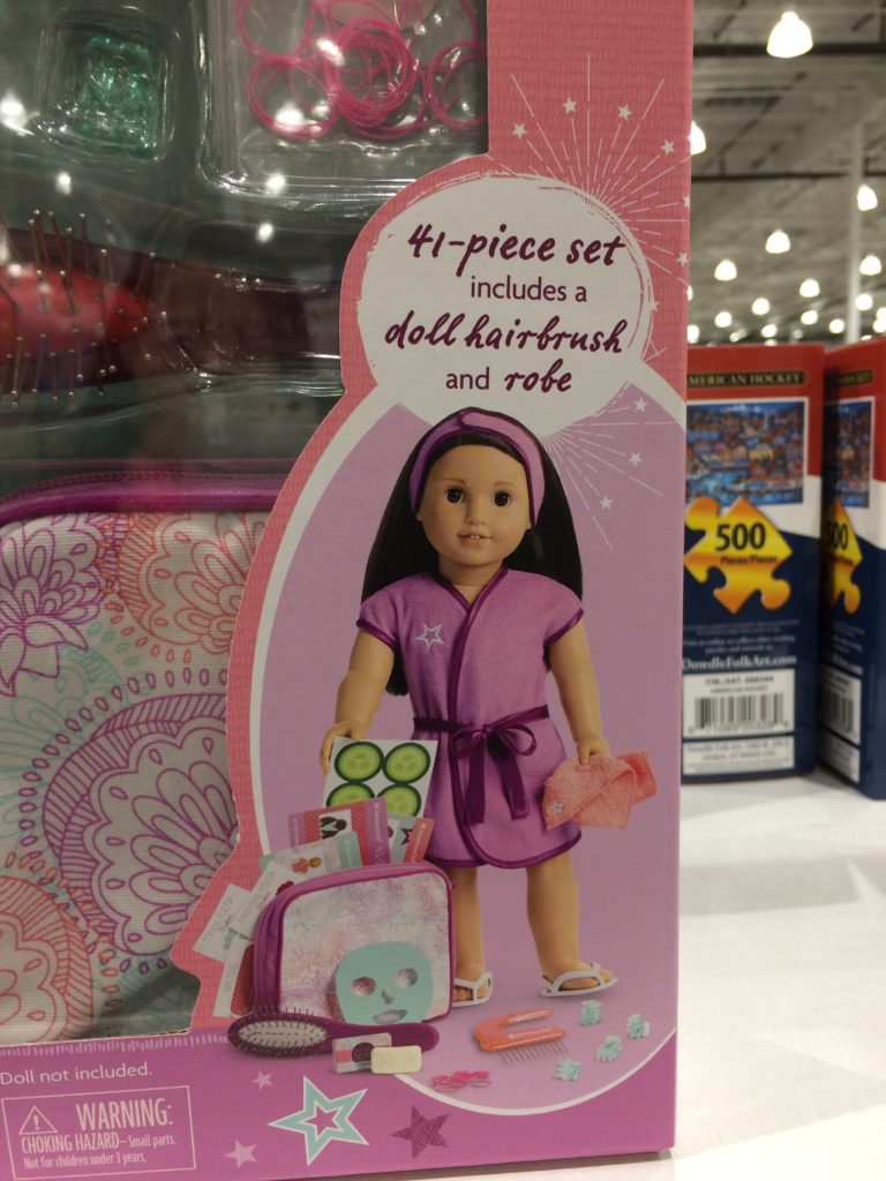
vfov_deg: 61.7
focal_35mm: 29
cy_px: 590
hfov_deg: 48.2
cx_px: 443
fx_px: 990
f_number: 2.2
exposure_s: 1/30
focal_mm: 4.15
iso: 80
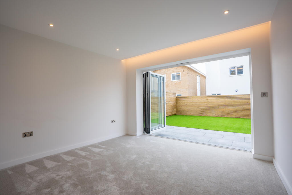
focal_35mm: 16
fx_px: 130
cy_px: 98
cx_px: 146
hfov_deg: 96.7
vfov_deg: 73.8
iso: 400
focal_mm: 16
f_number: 11
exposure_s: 1/50
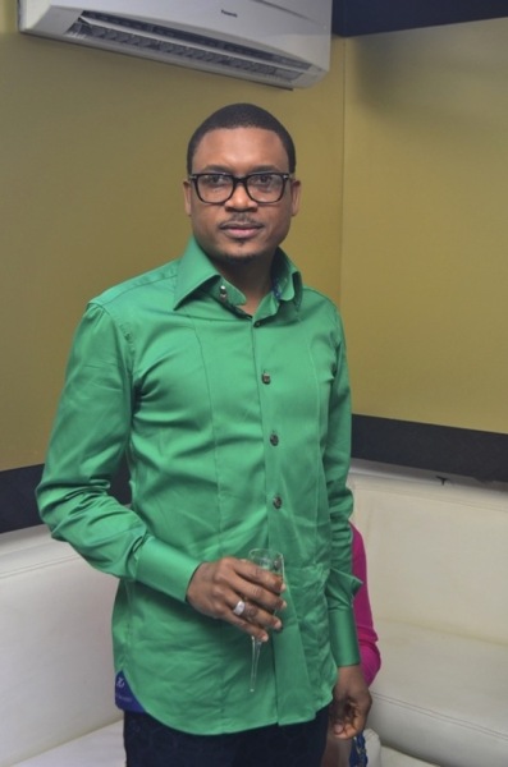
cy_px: 384
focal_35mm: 48
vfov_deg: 41.2
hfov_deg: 27.9
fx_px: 1021
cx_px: 254
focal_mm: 32
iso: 640
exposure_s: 1/50
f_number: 4.8
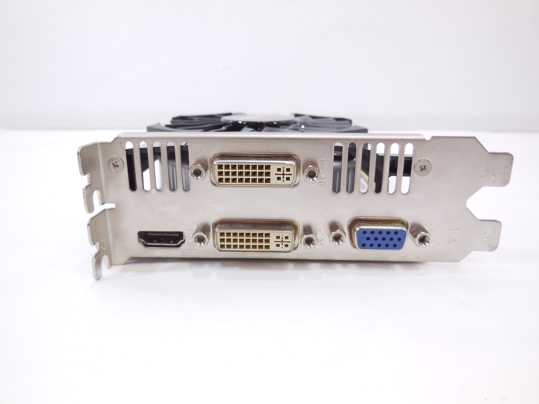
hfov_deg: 69.4
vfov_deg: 54.9
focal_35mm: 25
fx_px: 389
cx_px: 270
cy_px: 202
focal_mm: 4.5
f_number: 3.1
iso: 125
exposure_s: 1/60
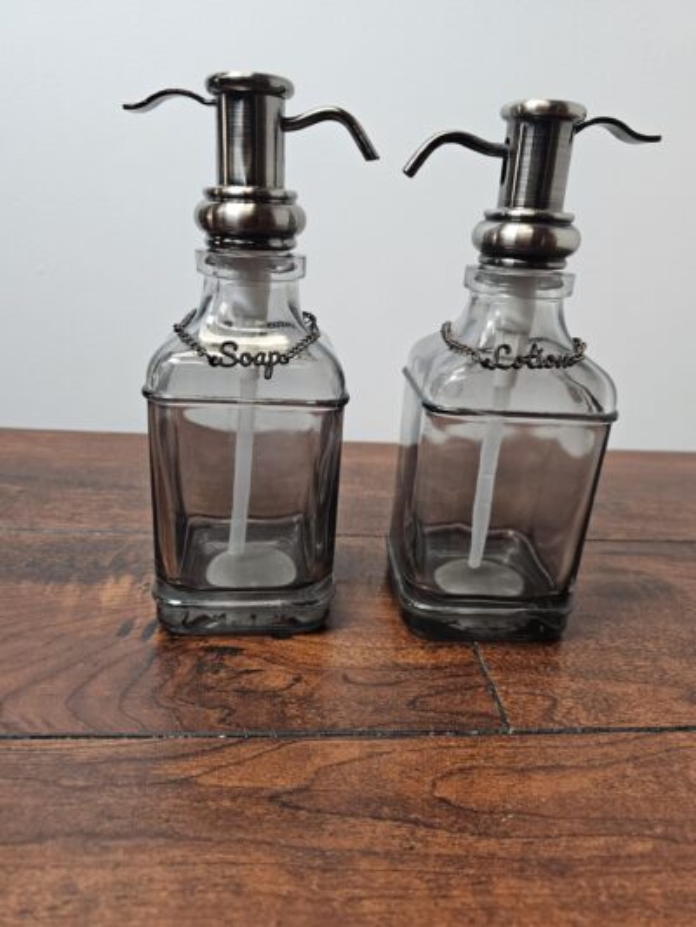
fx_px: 616
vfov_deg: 73.9
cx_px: 348
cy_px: 464
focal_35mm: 23
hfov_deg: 58.9
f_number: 1.7
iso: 400
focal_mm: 6.3
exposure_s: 1/170
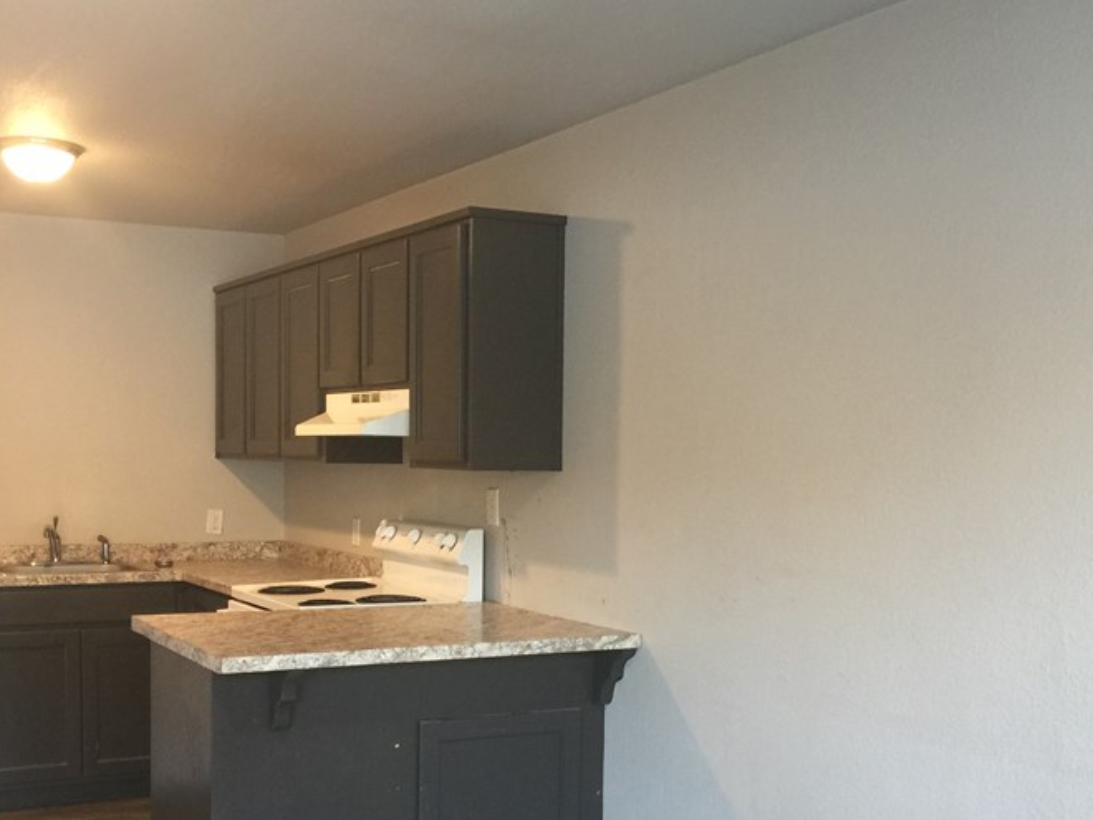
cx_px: 510
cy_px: 580
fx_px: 1421
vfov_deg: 31.8
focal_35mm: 45
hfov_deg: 42.1
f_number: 2.2
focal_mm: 4.15
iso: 64
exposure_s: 1/15
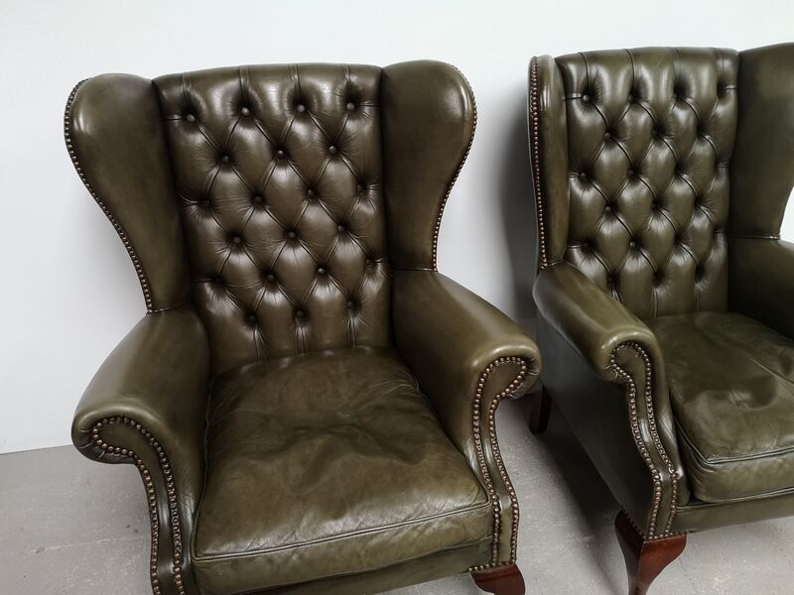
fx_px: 619
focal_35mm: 27
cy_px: 298
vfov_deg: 51.4
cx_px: 397
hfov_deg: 65.3
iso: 320
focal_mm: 5.58
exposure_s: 1/30
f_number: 1.8
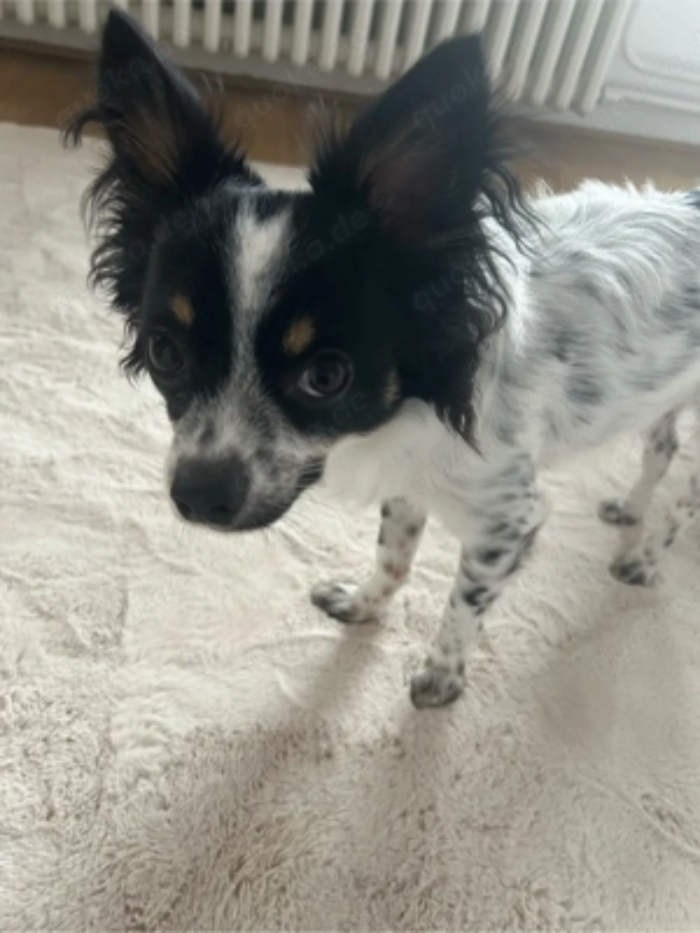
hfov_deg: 53.1
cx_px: 350
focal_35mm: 26
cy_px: 466
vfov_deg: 67.3
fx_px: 701
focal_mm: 5.7
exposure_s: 1/60
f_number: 1.5
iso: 160
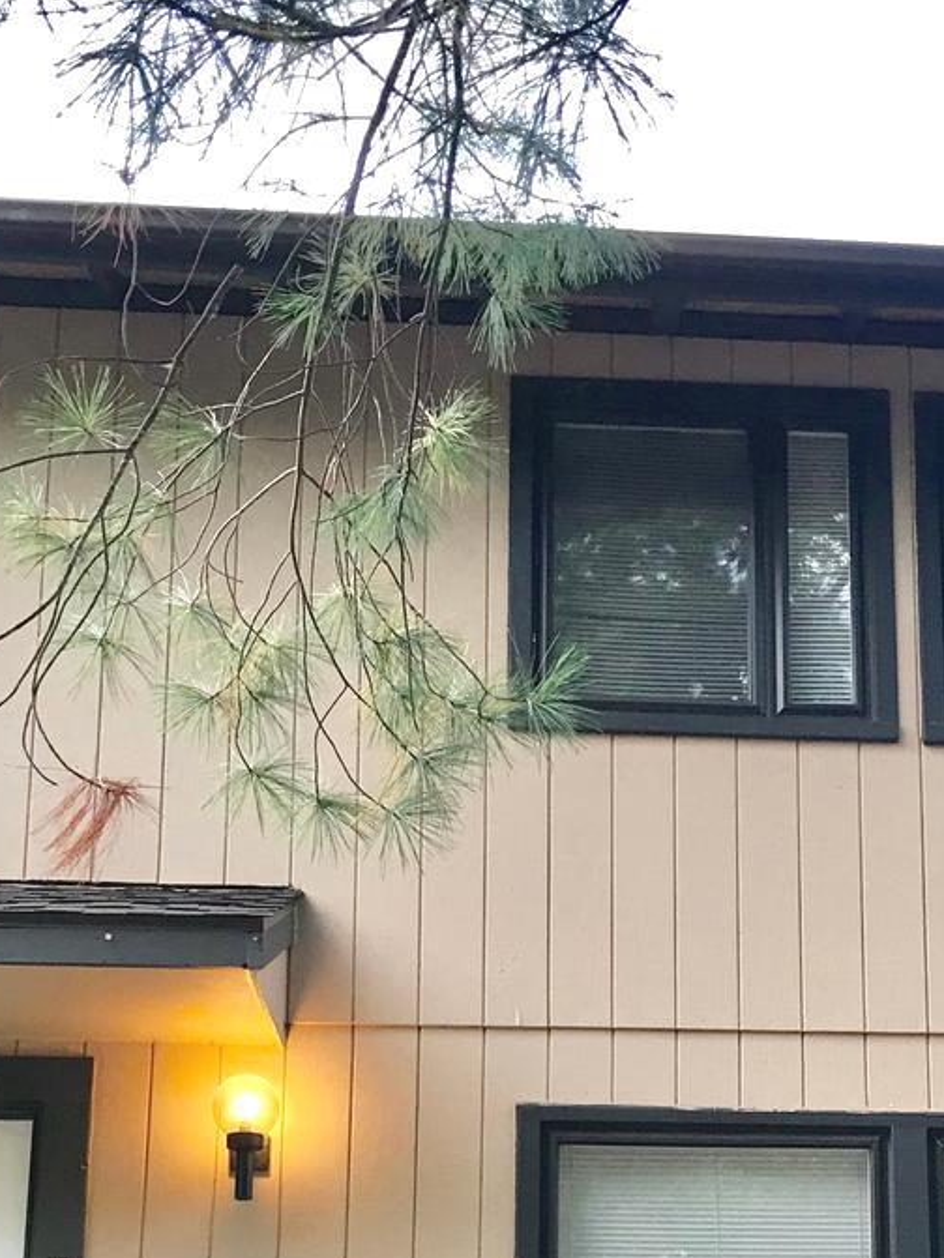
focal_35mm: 64
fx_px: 2327
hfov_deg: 22.7
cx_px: 693
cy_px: 1136
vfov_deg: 29.0
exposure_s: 1/40
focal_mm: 3.99
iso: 25
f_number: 1.8
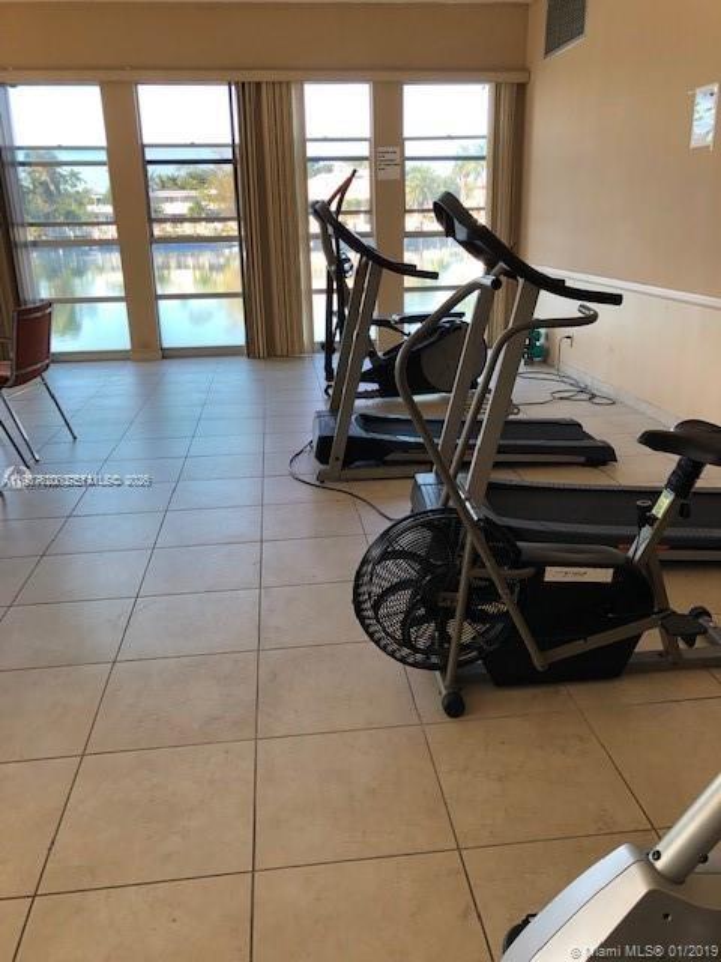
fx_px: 778
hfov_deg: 49.7
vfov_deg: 63.4
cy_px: 481
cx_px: 360
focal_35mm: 28
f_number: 1.8
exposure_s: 1/120
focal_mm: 3.99
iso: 64
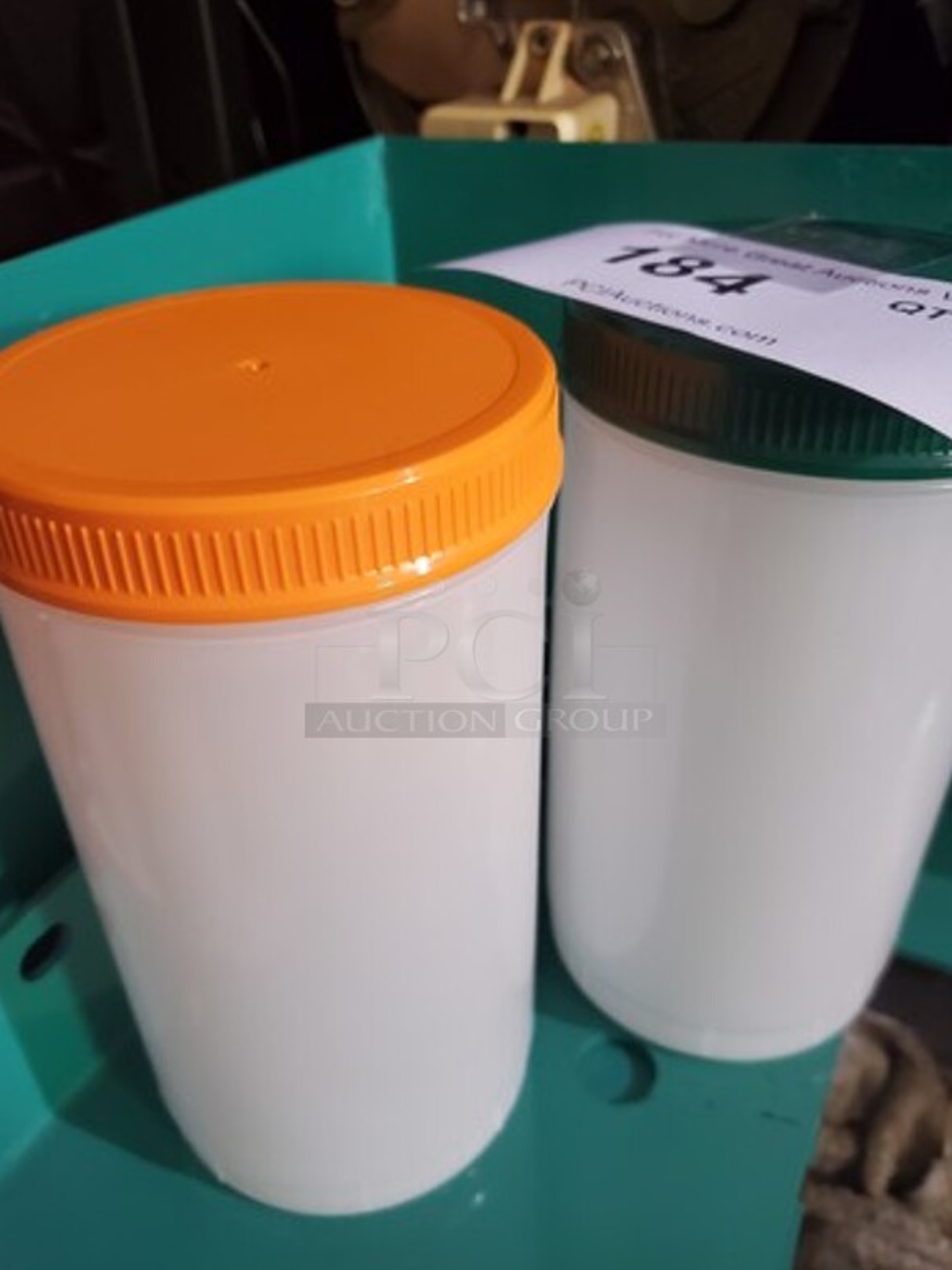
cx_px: 487
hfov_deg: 51.3
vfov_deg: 65.3
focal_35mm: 27
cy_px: 653
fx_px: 990
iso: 320
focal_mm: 4.3
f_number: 1.5
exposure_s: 1/40
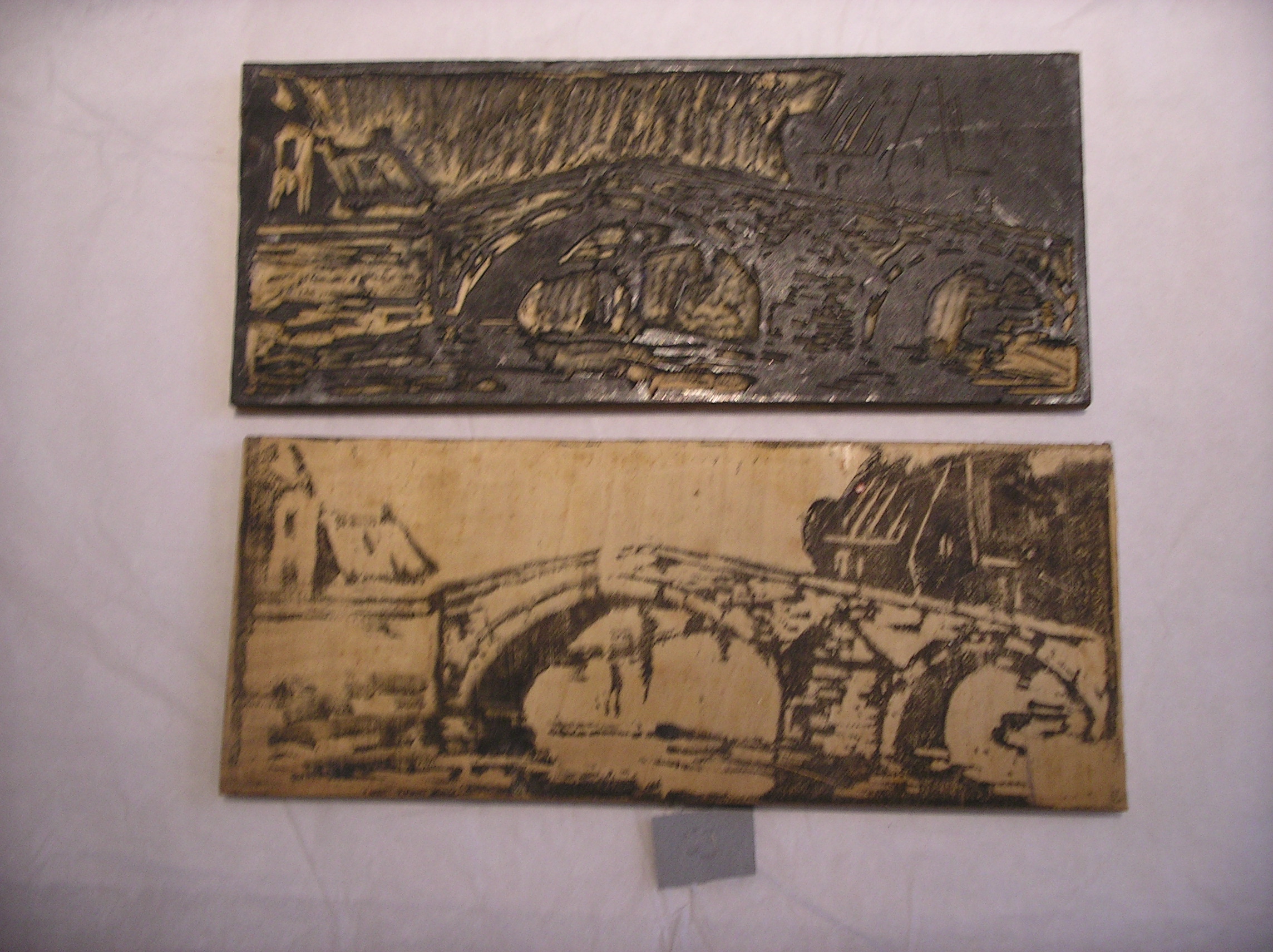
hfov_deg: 36.8
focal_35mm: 52
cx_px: 636
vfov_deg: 28.0
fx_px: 1911
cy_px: 476
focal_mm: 10.9
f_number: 3.2
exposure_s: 1/29
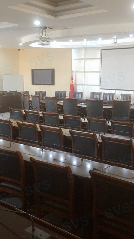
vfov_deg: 47.4
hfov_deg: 27.7
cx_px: 64
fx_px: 272
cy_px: 118
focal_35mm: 43
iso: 160
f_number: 2.2
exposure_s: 1/33
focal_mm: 4.15
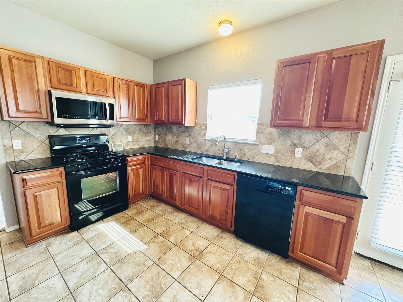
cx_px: 202
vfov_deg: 85.7
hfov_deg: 102.1
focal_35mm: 14
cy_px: 151
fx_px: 163
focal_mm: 2.22
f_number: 2.2
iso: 160
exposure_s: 1/60
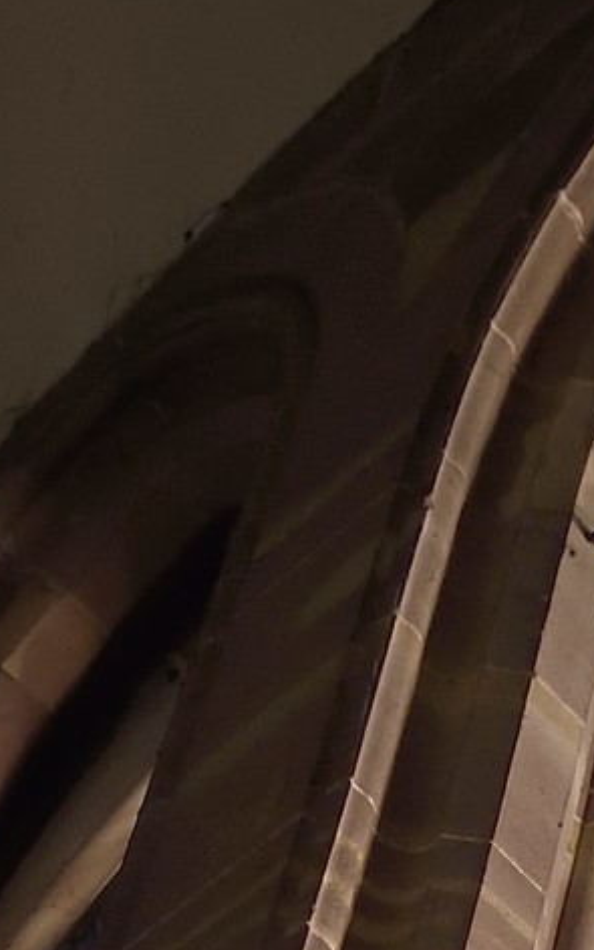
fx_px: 5103
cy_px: 2185
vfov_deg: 9.6
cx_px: 1524
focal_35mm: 197
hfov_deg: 6.3
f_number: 6.3
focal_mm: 38
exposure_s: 1/25
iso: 1600
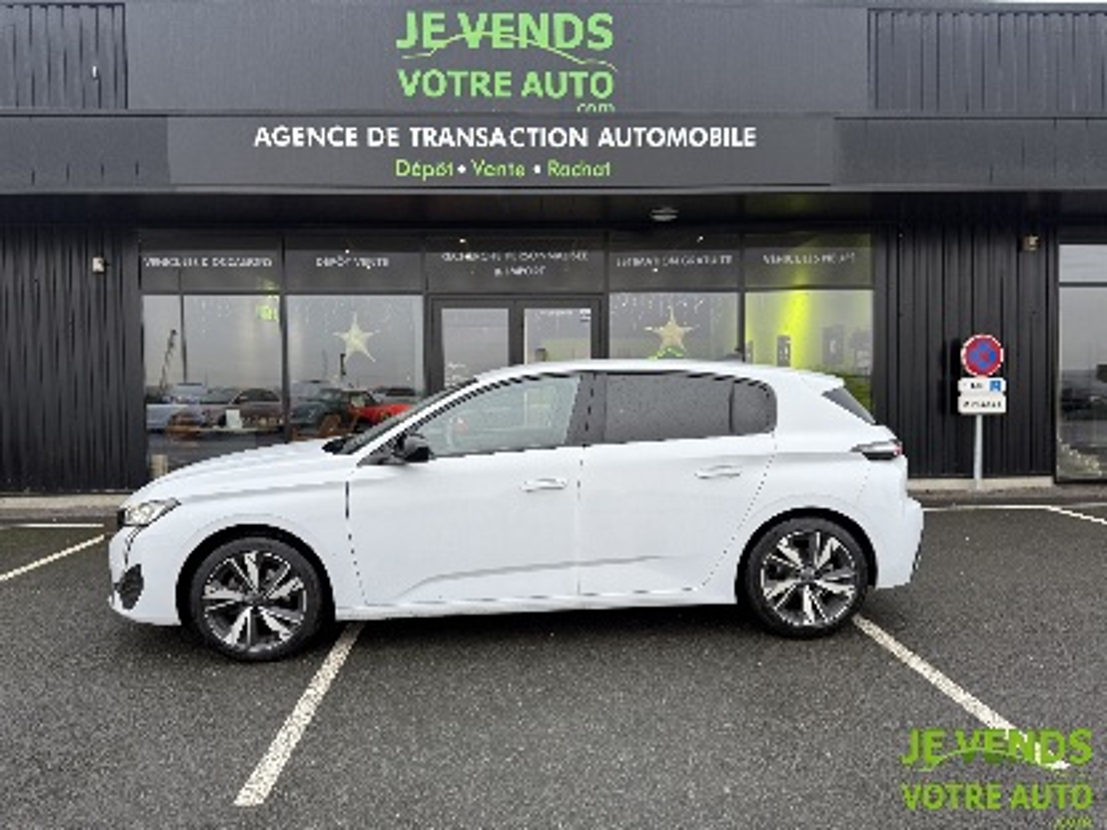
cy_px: 415
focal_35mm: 24
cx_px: 554
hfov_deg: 71.6
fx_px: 768
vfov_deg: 56.8
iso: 160
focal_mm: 6.76
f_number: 1.78
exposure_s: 1/121
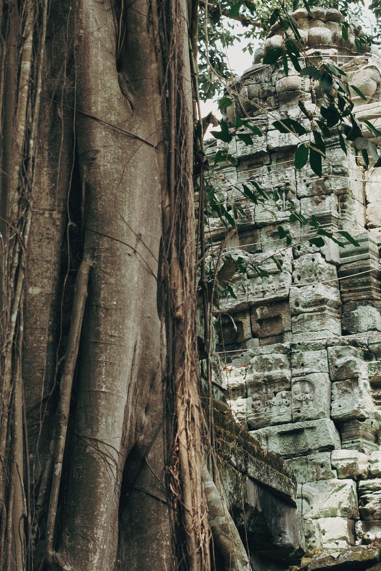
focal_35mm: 112
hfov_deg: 12.2
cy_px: 158
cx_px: 260
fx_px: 1778
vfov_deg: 18.2
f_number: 4
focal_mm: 33
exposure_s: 1/125
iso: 160
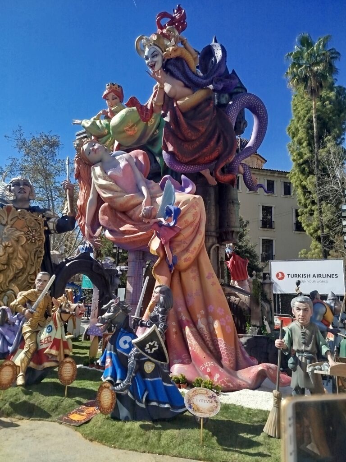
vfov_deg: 71.6
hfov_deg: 56.8
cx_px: 173
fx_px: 320
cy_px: 231
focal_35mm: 24
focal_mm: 5.31
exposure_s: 1/768
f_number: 1.7
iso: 50
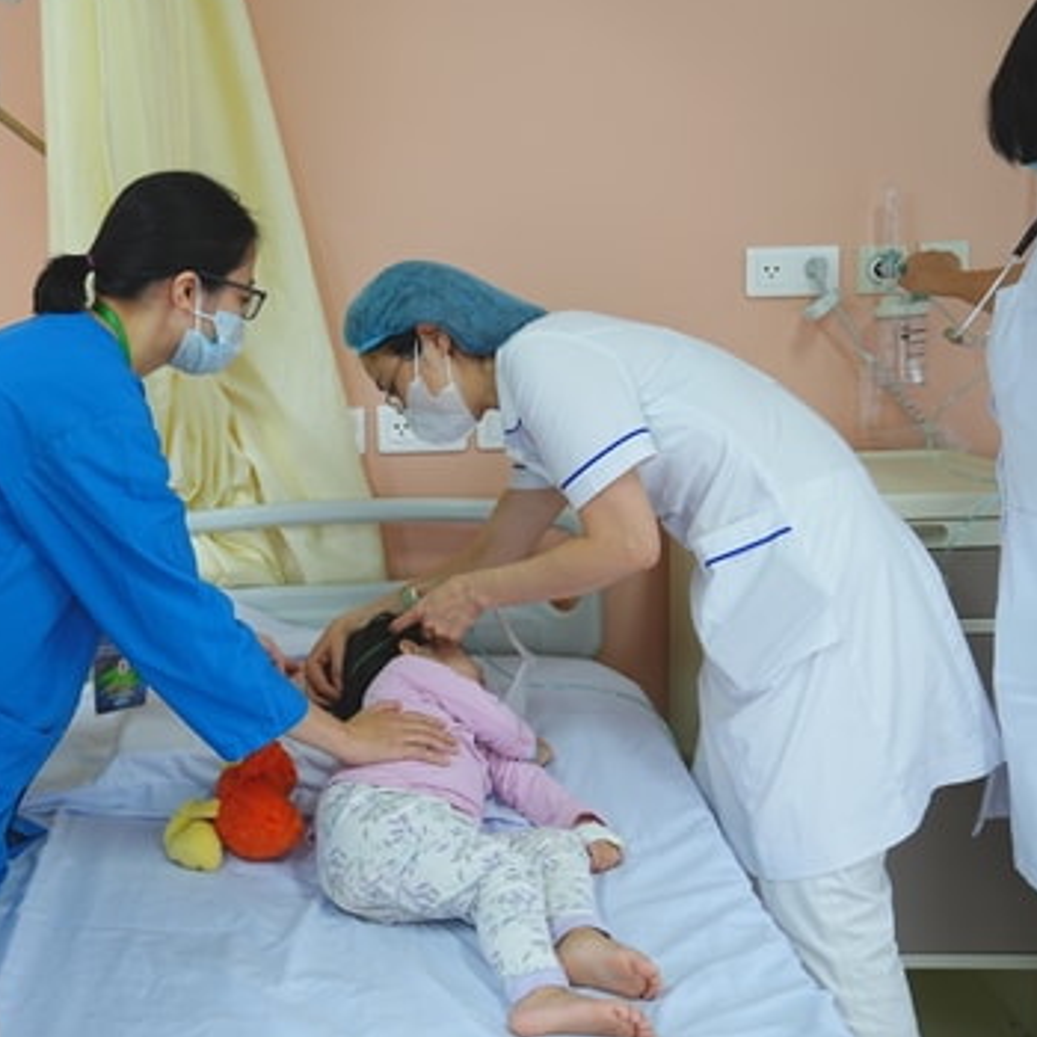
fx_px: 1423
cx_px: 255
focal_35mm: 42
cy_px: 513
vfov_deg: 40.0
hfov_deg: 38.9
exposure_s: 1/125
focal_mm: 32
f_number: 4
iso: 800
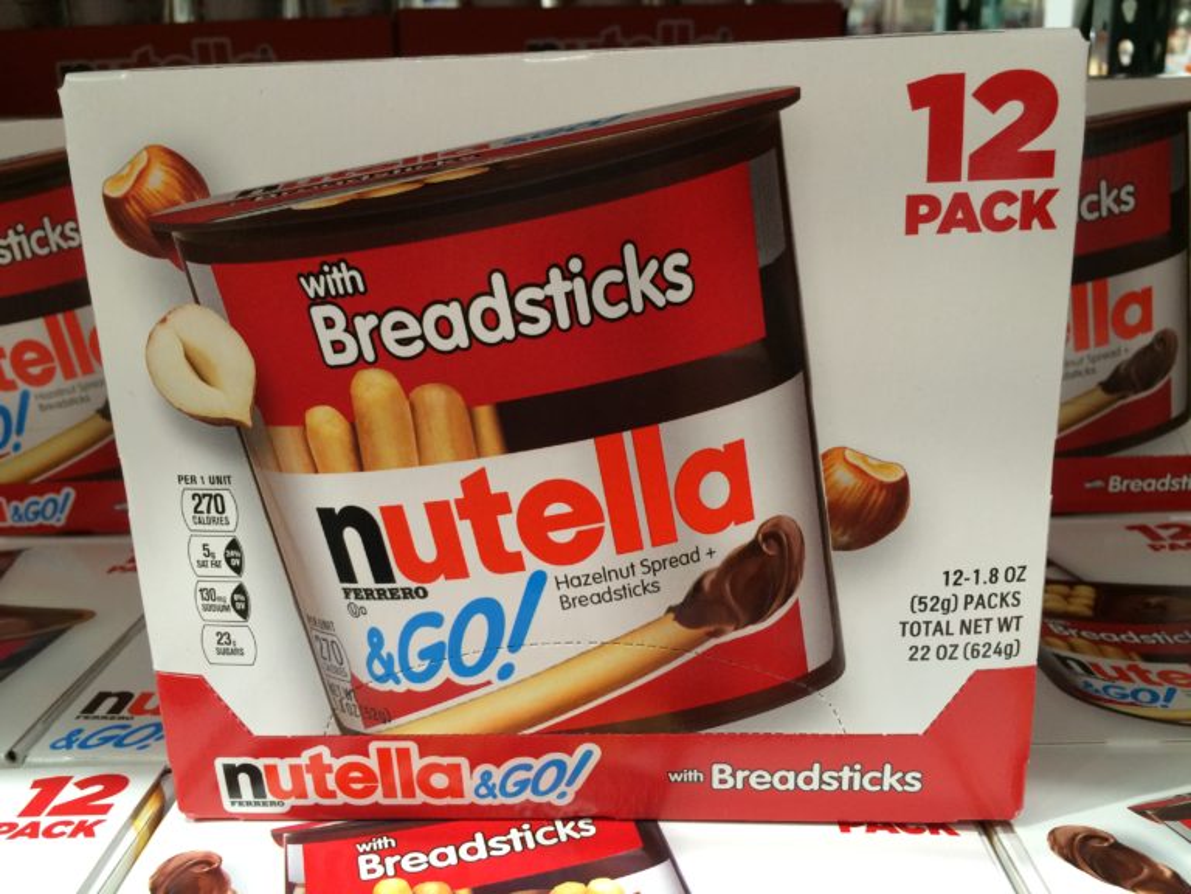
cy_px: 447
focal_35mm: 29
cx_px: 596
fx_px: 998
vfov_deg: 48.2
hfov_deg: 61.7
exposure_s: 1/33
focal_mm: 4.15
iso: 160
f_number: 2.2
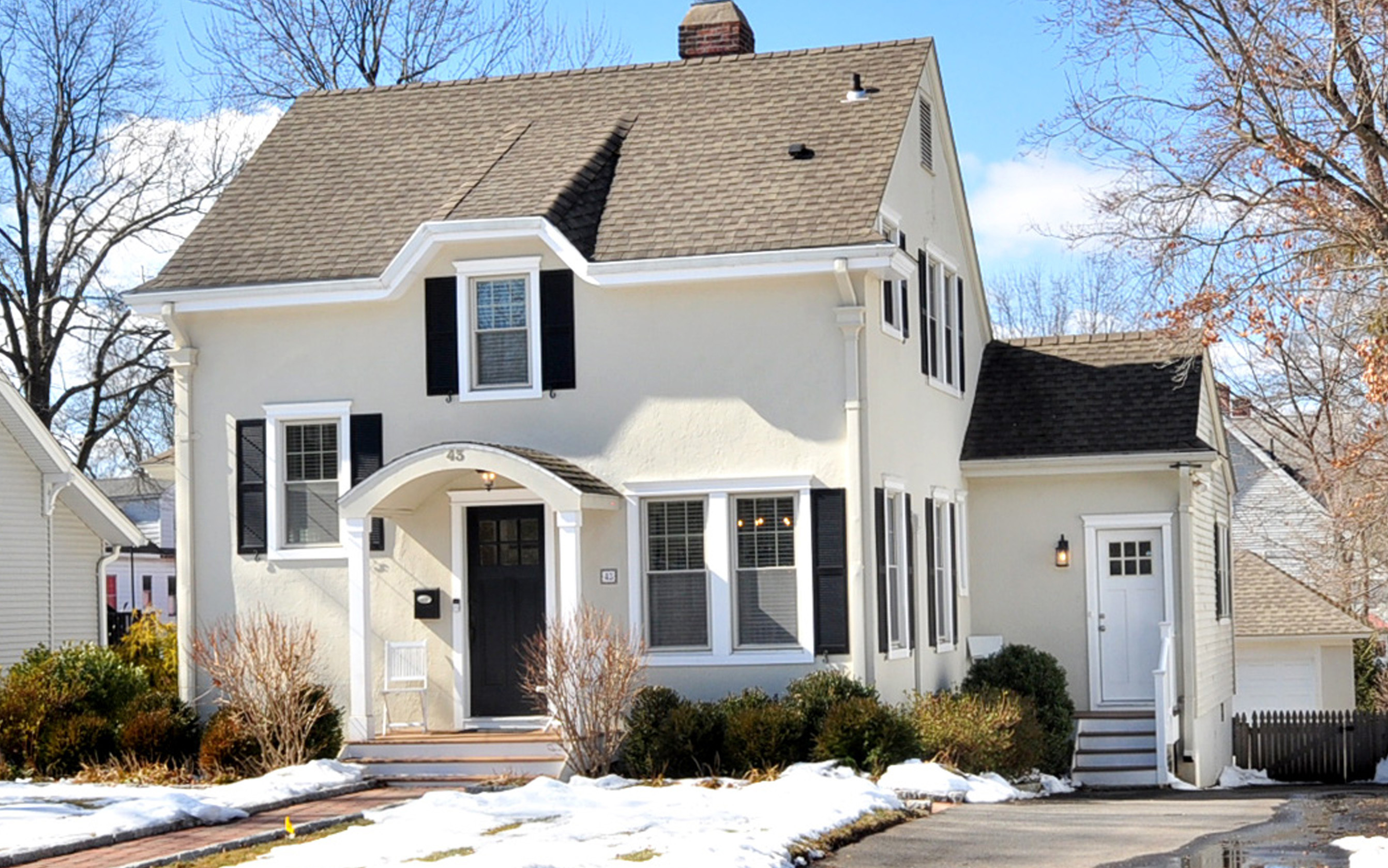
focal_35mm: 33
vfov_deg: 38.3
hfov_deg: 58.1
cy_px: 431
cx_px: 721
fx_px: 1248
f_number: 13
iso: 200
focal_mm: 20
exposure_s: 1/160
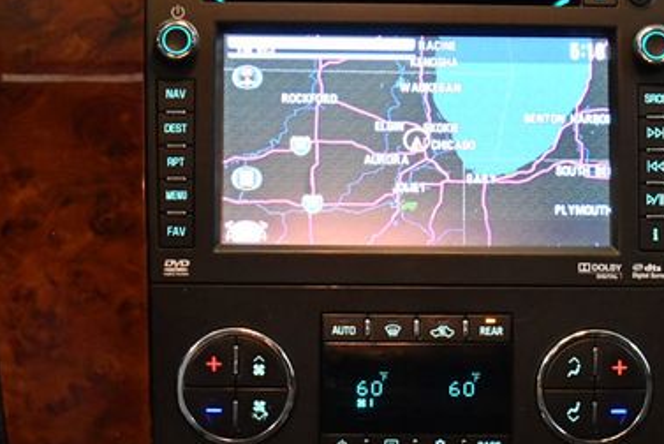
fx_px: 3009
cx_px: 421
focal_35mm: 163
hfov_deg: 12.6
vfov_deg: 8.4
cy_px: 245
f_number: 5.3
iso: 5600
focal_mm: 48
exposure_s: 1/60
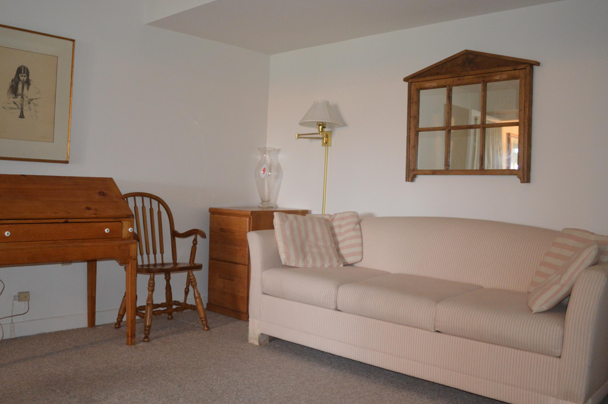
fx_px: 540
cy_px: 202
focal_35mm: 32
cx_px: 273
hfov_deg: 58.6
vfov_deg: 41.0
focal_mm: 18
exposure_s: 1/60
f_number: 3.5
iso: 1250
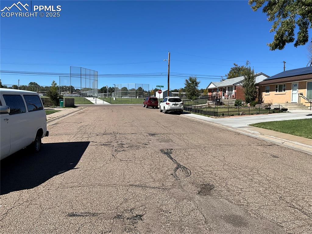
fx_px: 261
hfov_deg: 61.7
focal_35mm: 29
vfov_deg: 48.2
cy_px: 117
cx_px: 156
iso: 25
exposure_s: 1/2538
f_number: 1.8
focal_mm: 3
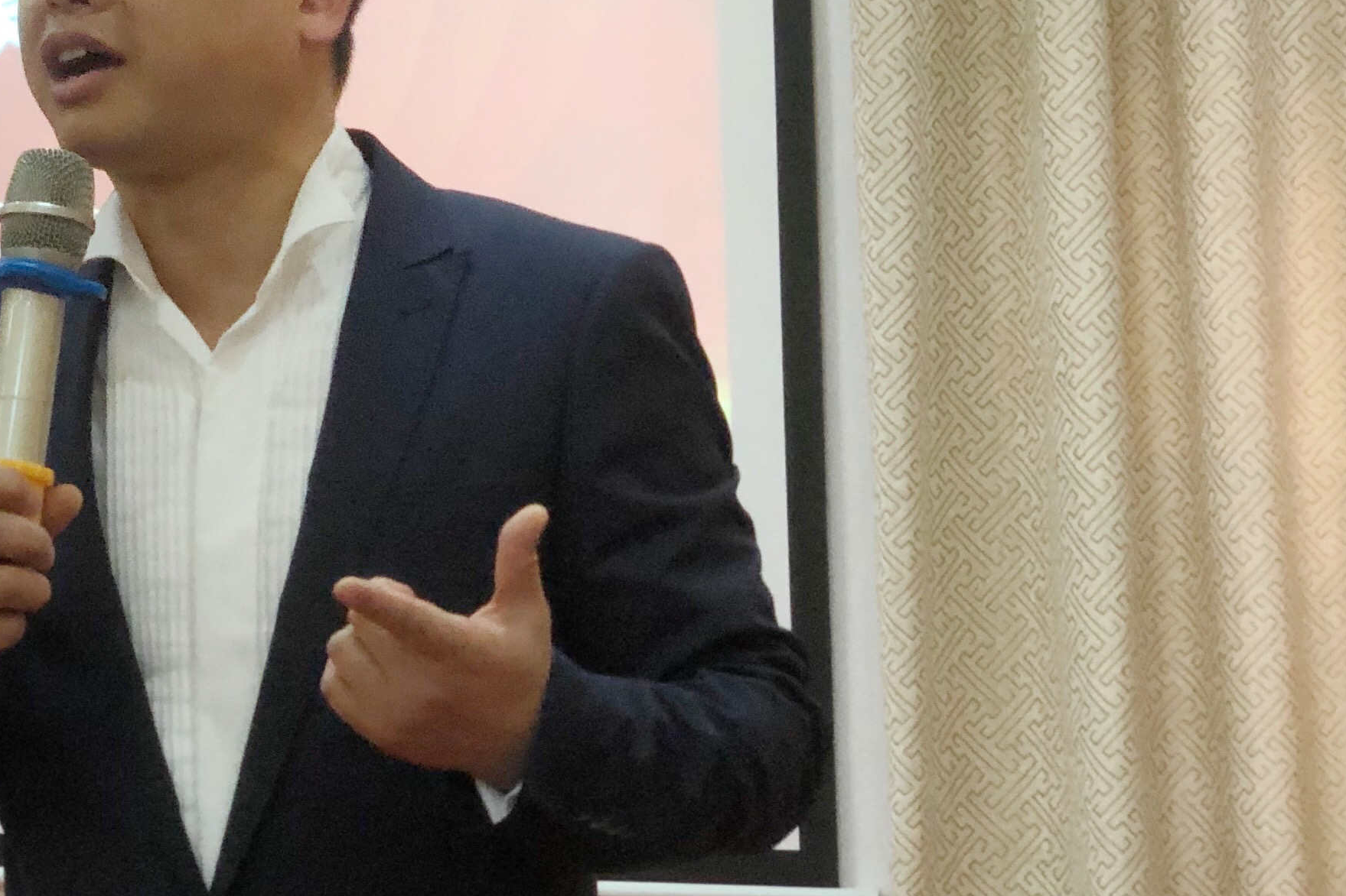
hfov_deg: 16.3
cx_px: 87
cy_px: 34
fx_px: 4635
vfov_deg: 11.0
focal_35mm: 124
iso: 64
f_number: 2.4
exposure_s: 1/50
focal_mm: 6
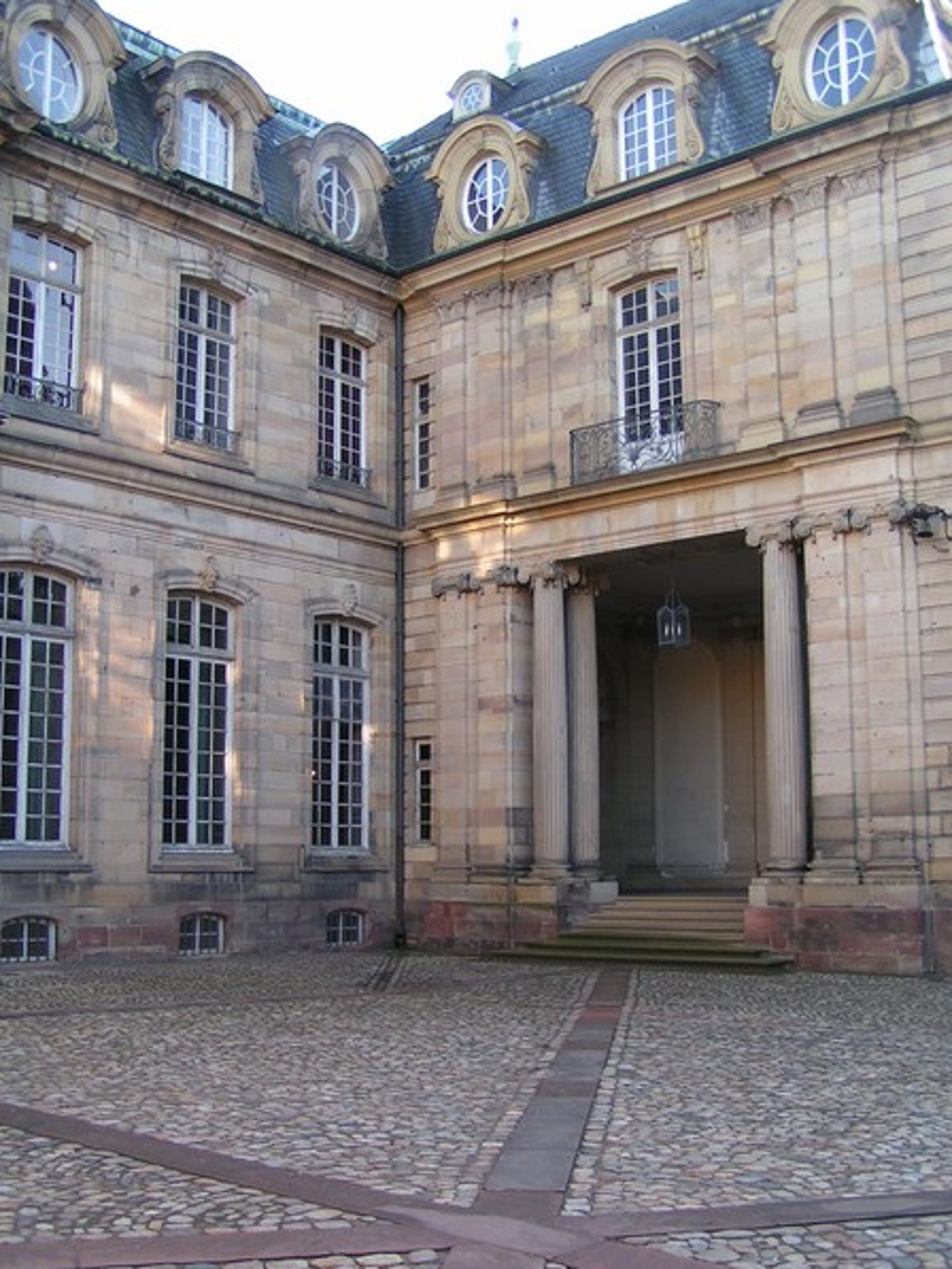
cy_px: 643
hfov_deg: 36.8
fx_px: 1430
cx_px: 474
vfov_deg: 47.9
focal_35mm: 39
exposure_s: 1/50
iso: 50
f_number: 3.5
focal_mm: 5.8
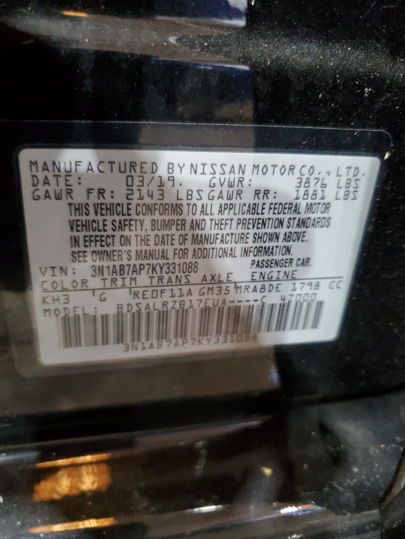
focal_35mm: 26
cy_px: 270
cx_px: 202
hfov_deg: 53.1
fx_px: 406
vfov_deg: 67.3
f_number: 1.5
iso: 404
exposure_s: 1/15
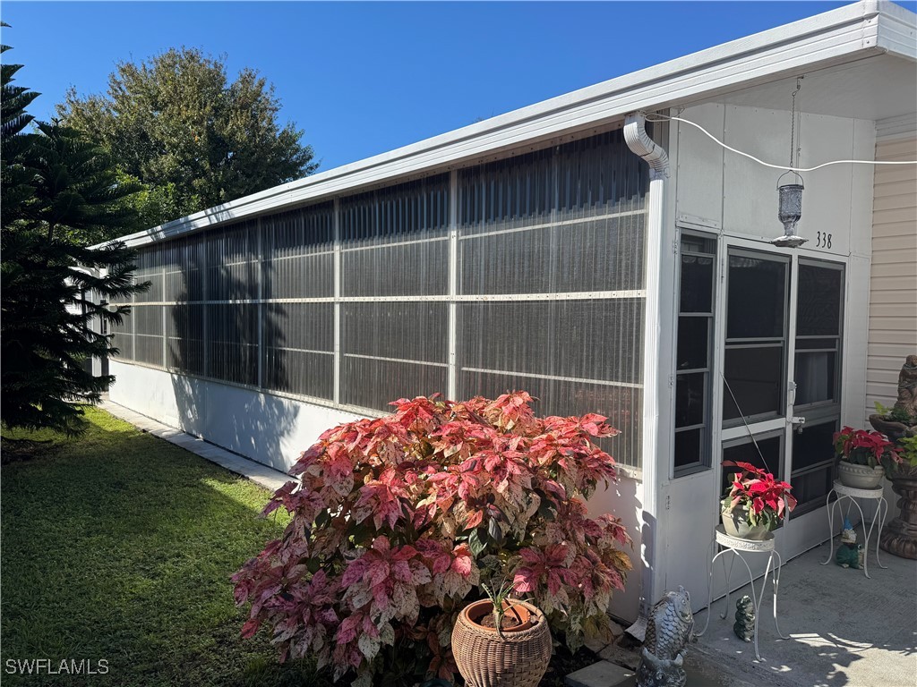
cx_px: 458
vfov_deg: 56.8
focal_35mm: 24
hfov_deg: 71.6
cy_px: 344
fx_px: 636
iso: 80
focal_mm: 6.76
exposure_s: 1/3096
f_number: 1.78
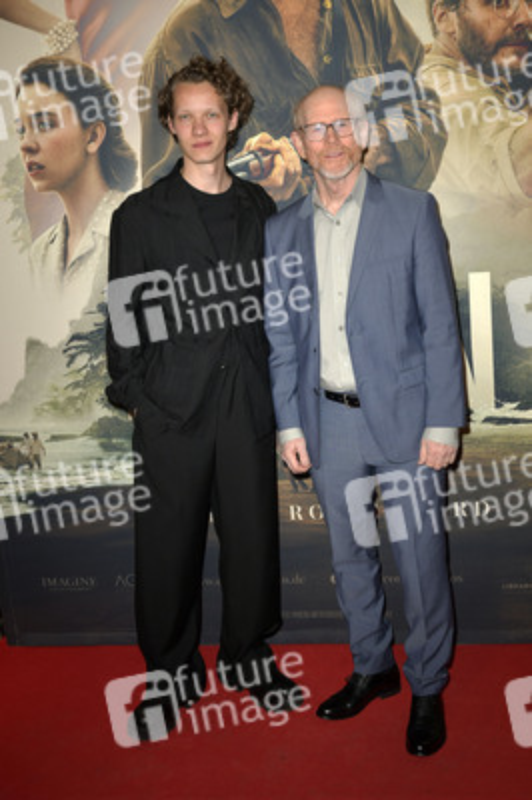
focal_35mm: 38
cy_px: 400
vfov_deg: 50.7
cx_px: 266
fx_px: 844
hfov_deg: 35.0
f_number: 5.6
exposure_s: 1/250
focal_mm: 38
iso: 250
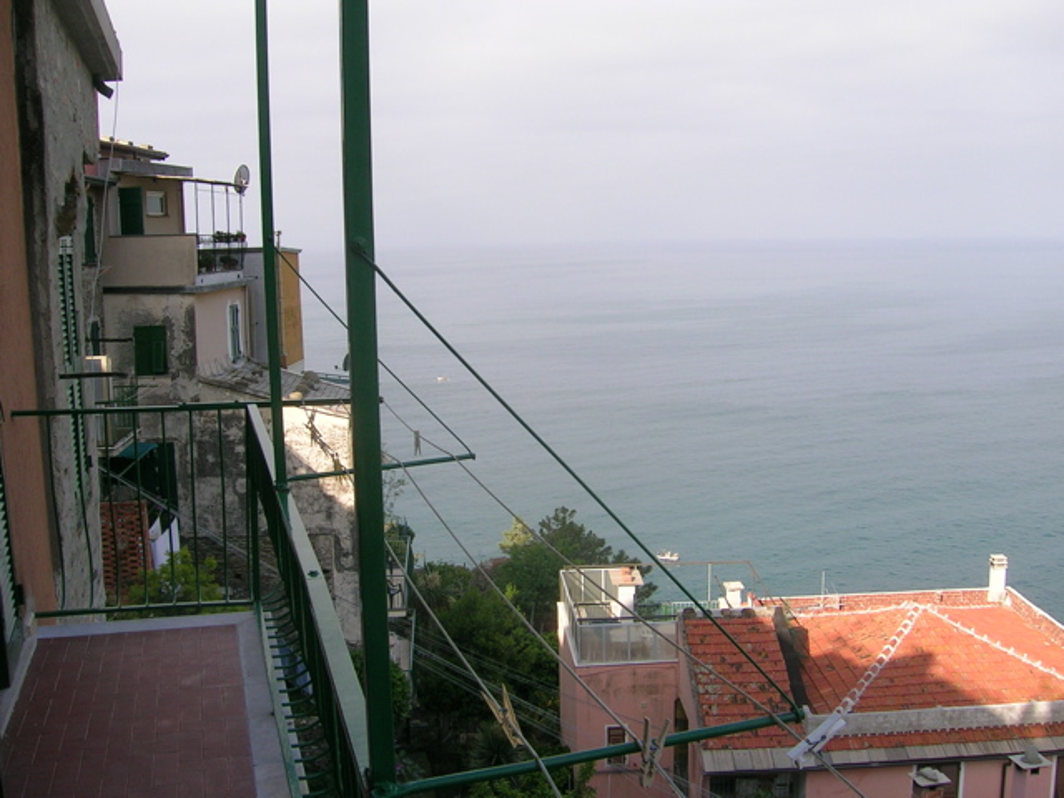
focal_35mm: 35
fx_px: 1076
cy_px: 399
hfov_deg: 52.6
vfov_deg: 40.7
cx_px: 532
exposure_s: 1/213
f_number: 4.8
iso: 50
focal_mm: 5.4
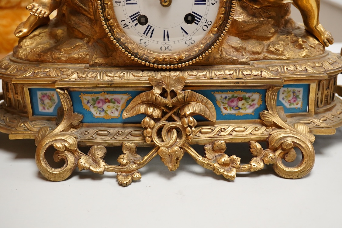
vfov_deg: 29.9
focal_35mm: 45
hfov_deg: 43.6
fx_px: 427
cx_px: 171
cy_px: 114
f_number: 9
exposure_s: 1/160
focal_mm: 30
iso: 2500
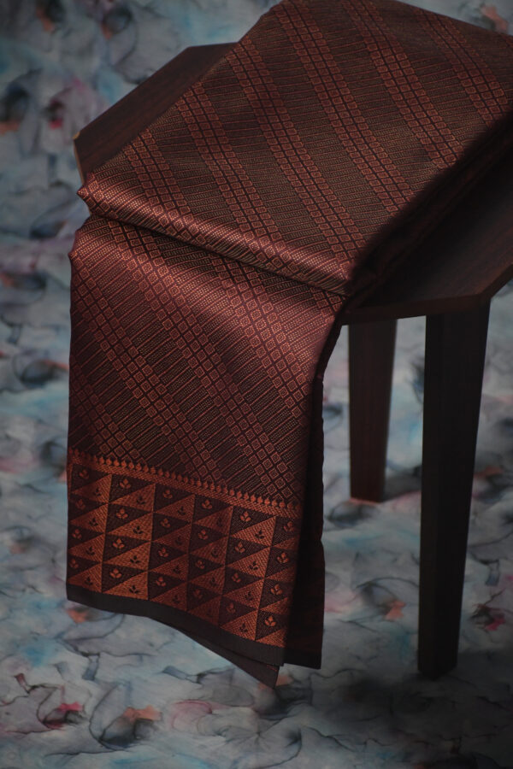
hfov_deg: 8.7
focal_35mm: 157
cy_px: 384
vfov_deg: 13.1
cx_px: 256
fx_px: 3356
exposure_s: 1/160
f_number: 5.6
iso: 2000
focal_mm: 105
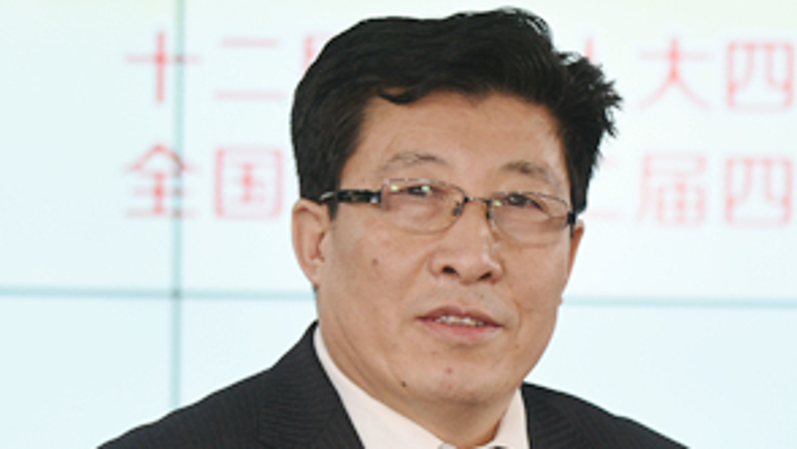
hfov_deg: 8.4
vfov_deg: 4.7
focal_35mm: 256
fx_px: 5411
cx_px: 511
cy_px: 360
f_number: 3.5
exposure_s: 1/125
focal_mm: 80
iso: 320
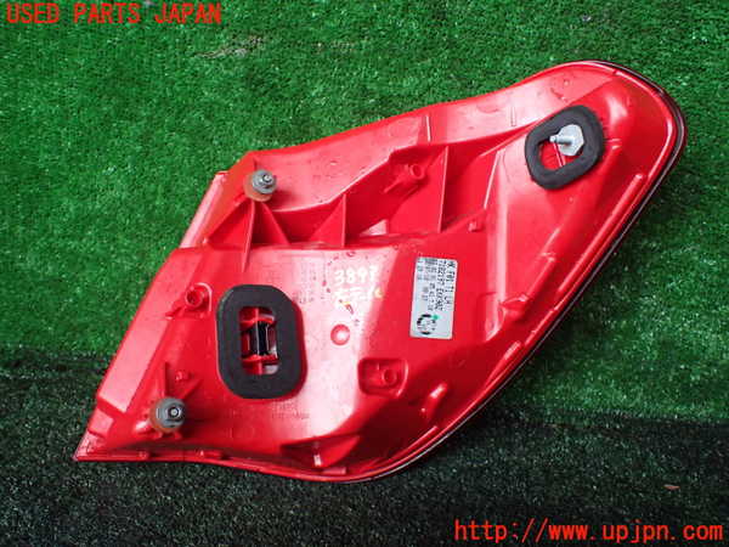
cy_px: 274
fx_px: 632
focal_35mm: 30
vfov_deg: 46.8
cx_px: 364
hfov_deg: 60.0
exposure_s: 1/125
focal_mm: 5.4
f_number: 2.3
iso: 500
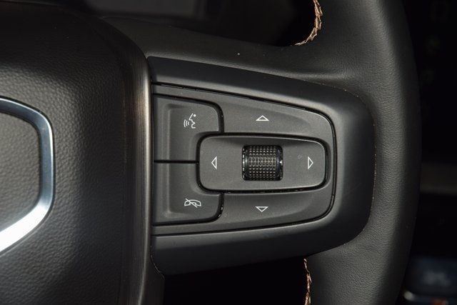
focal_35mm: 105
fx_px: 1333
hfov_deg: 19.5
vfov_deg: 13.0
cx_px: 228
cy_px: 152
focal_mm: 70
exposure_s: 1/125
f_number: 8
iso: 100
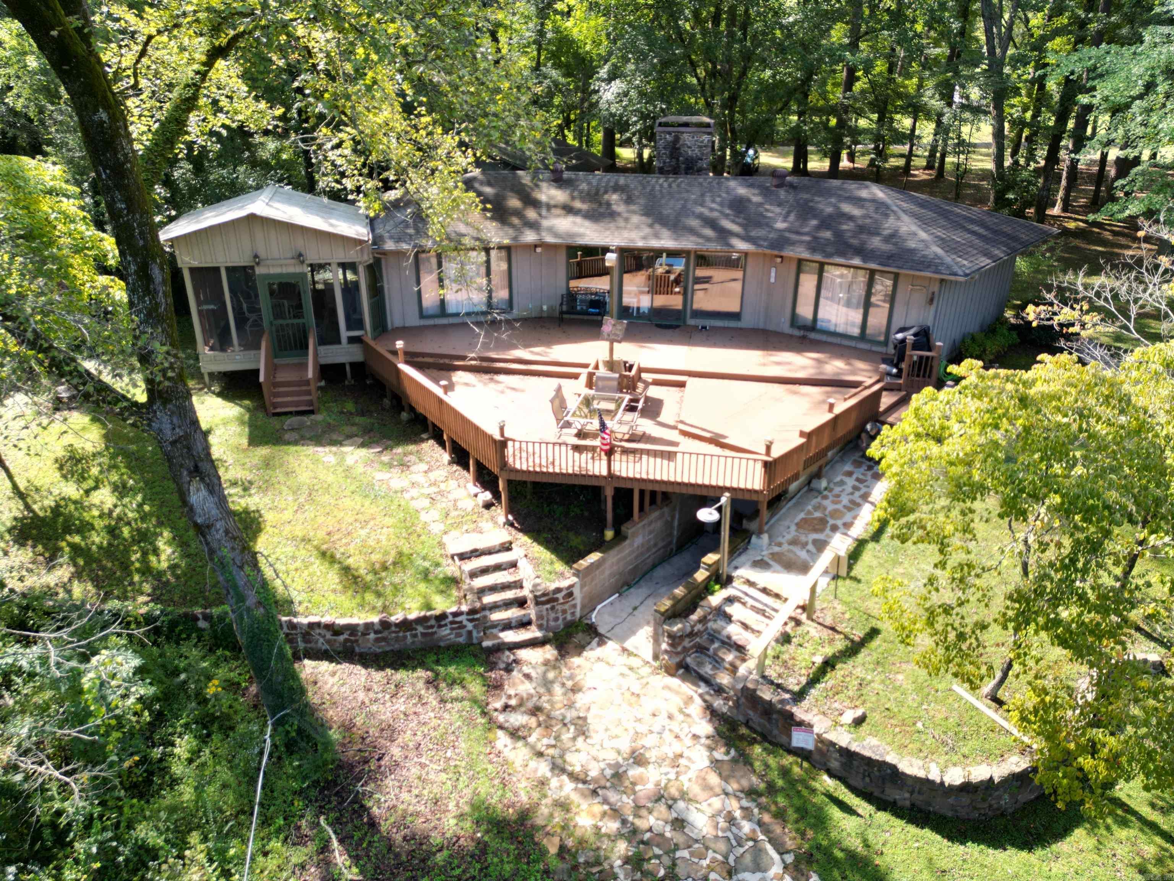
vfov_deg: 56.8
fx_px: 814
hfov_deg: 71.6
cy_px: 440
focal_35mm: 24
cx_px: 587
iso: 100
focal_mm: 6.72
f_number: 1.7
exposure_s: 1/80
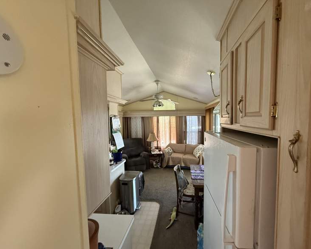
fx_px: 138
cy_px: 127
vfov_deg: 84.0
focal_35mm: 15
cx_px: 170
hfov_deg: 96.5
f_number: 2.2
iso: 500
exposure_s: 1/60
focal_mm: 2.22
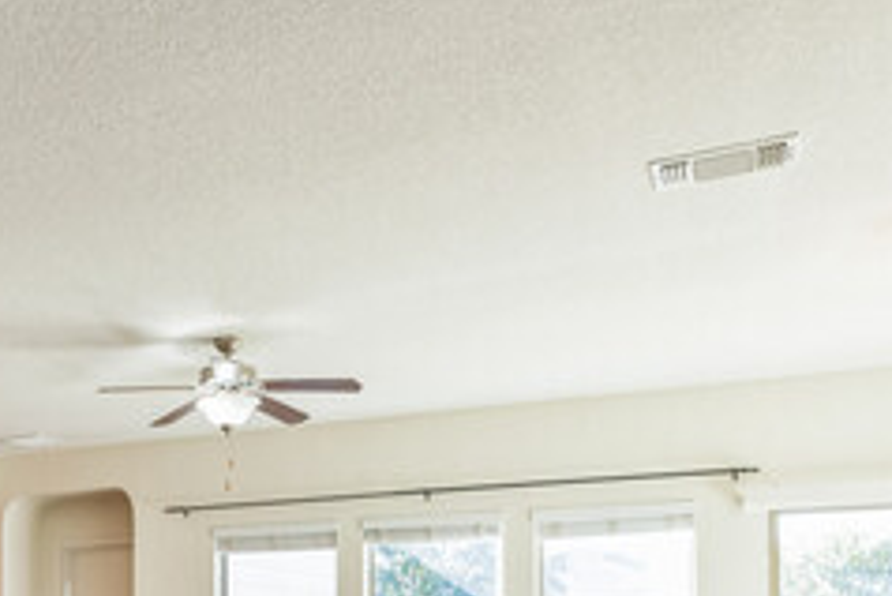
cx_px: 94
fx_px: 1066
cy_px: 662
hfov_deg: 41.9
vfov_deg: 28.3
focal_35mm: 43
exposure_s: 1/15
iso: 250
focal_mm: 16
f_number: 8
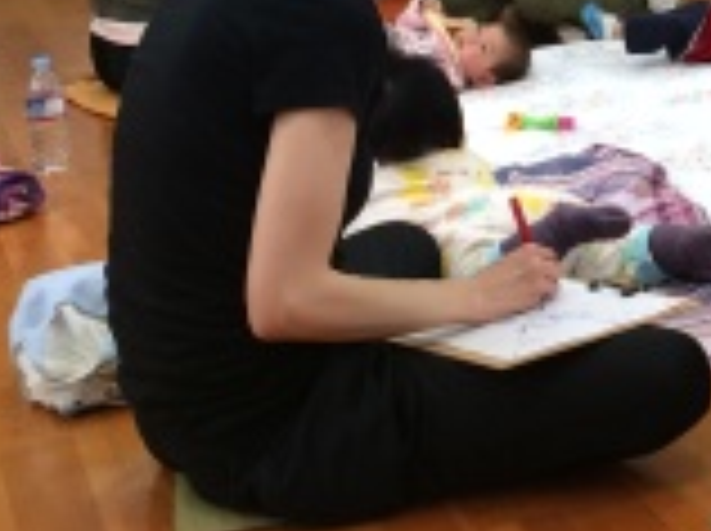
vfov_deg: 14.9
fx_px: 1948
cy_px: -128
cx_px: 909
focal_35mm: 95
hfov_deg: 19.2
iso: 50
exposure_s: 1/33
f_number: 2.2
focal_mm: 4.12
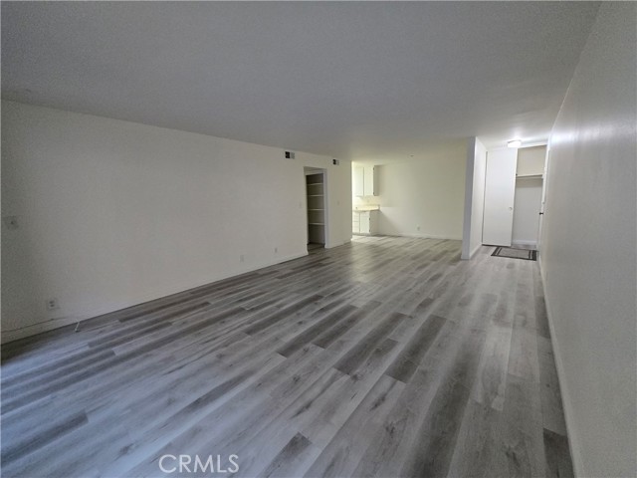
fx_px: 239
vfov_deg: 89.9
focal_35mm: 13
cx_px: 318
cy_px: 239
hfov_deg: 106.2
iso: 500
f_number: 2.2
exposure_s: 1/60
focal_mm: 1.7
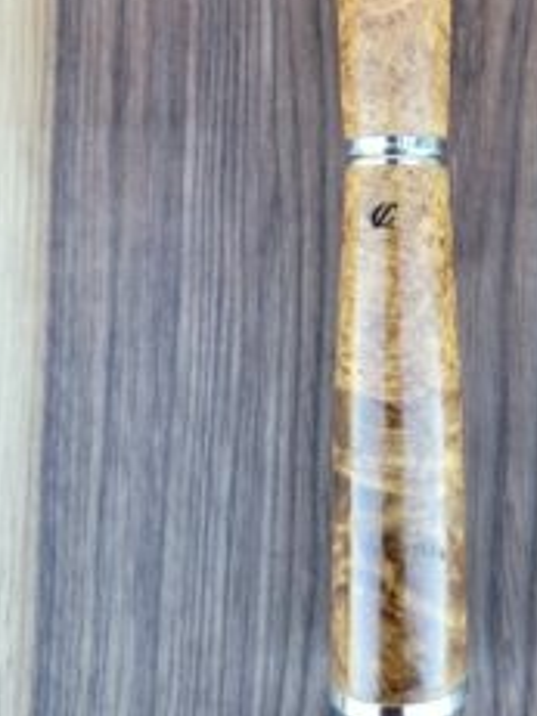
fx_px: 932
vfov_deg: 41.1
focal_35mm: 45
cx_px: 435
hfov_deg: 31.3
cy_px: 198
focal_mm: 5.4
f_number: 1.8
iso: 100
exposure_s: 1/100
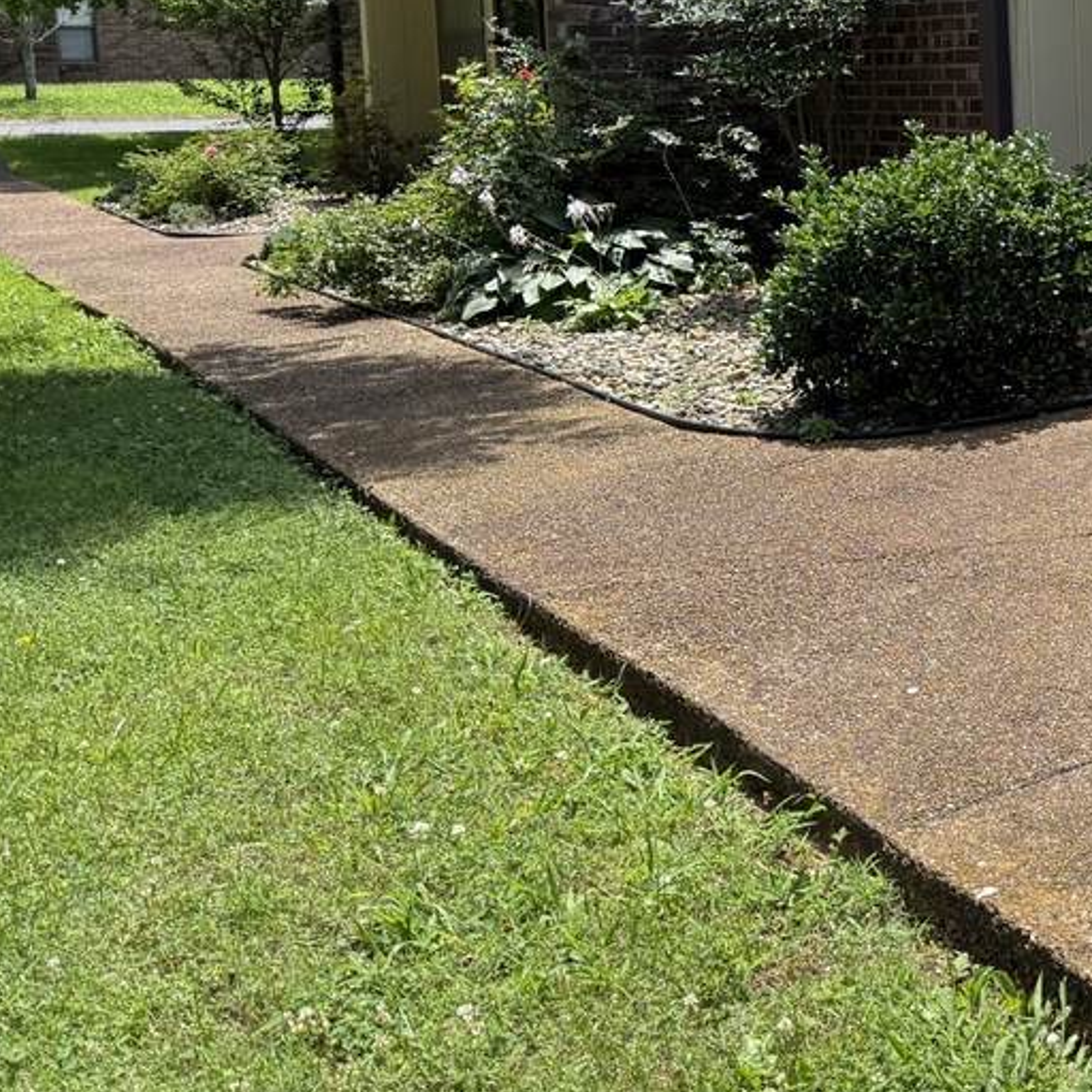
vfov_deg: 31.5
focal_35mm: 53
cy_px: 250
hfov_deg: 28.5
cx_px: 1273
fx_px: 1892
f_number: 1.78
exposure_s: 1/2611
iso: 100
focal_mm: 6.76
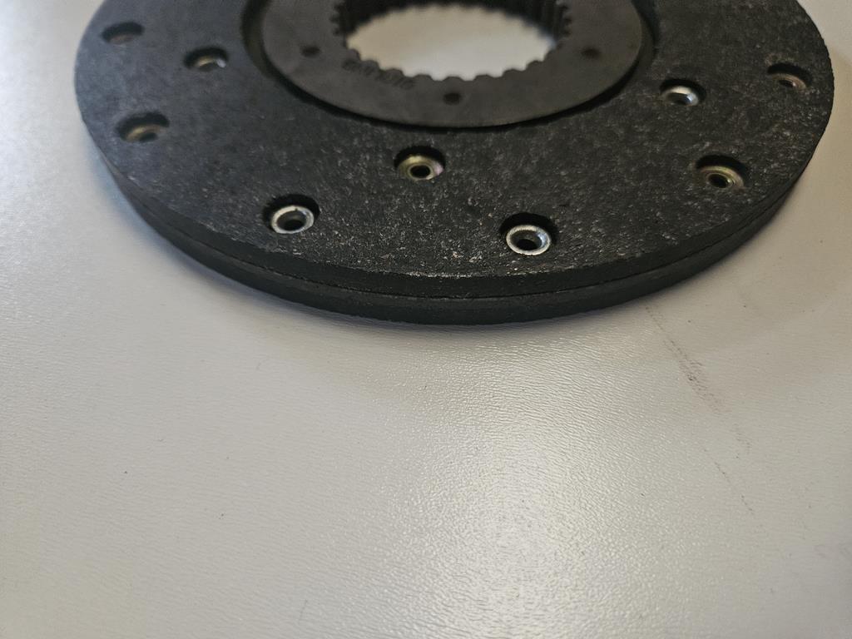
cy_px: 320
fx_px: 566
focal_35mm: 23
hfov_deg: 73.9
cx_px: 426
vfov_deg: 58.9
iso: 800
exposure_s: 1/100
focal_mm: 5.4
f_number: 1.8
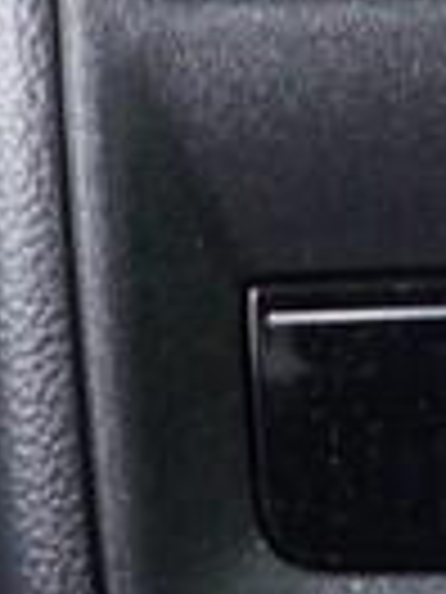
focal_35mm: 268
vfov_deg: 7.3
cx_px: 779
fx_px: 4604
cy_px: -160
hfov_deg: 5.5
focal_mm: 24
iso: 1000
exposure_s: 1/40
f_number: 2.8
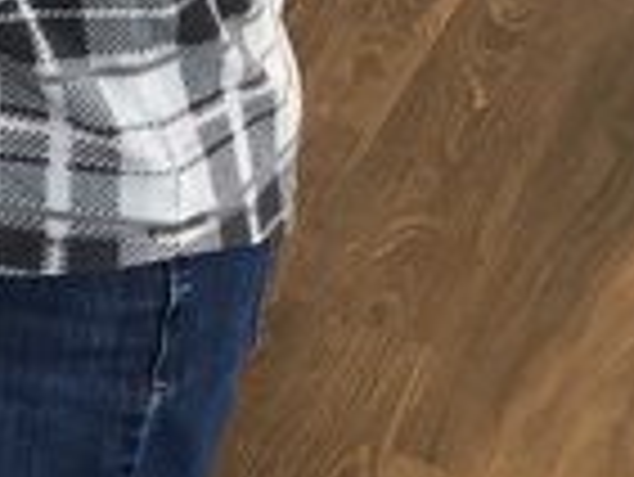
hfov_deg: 12.0
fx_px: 2621
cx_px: -697
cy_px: -428
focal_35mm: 143
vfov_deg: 9.8
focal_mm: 3.99
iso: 40
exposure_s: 1/24
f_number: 1.8
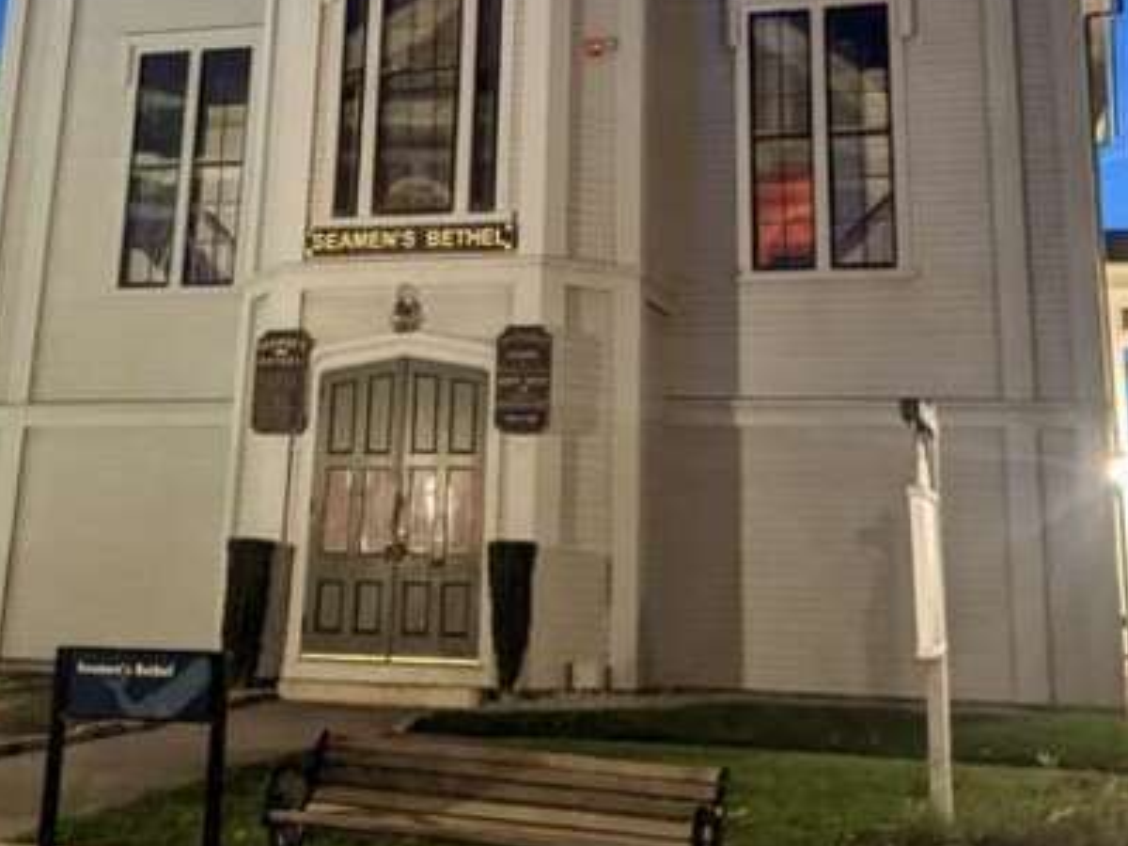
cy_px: 34
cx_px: 572
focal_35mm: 54
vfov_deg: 25.9
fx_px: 1760
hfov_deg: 35.5
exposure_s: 1/5
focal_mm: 4.38
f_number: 1.73
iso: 437
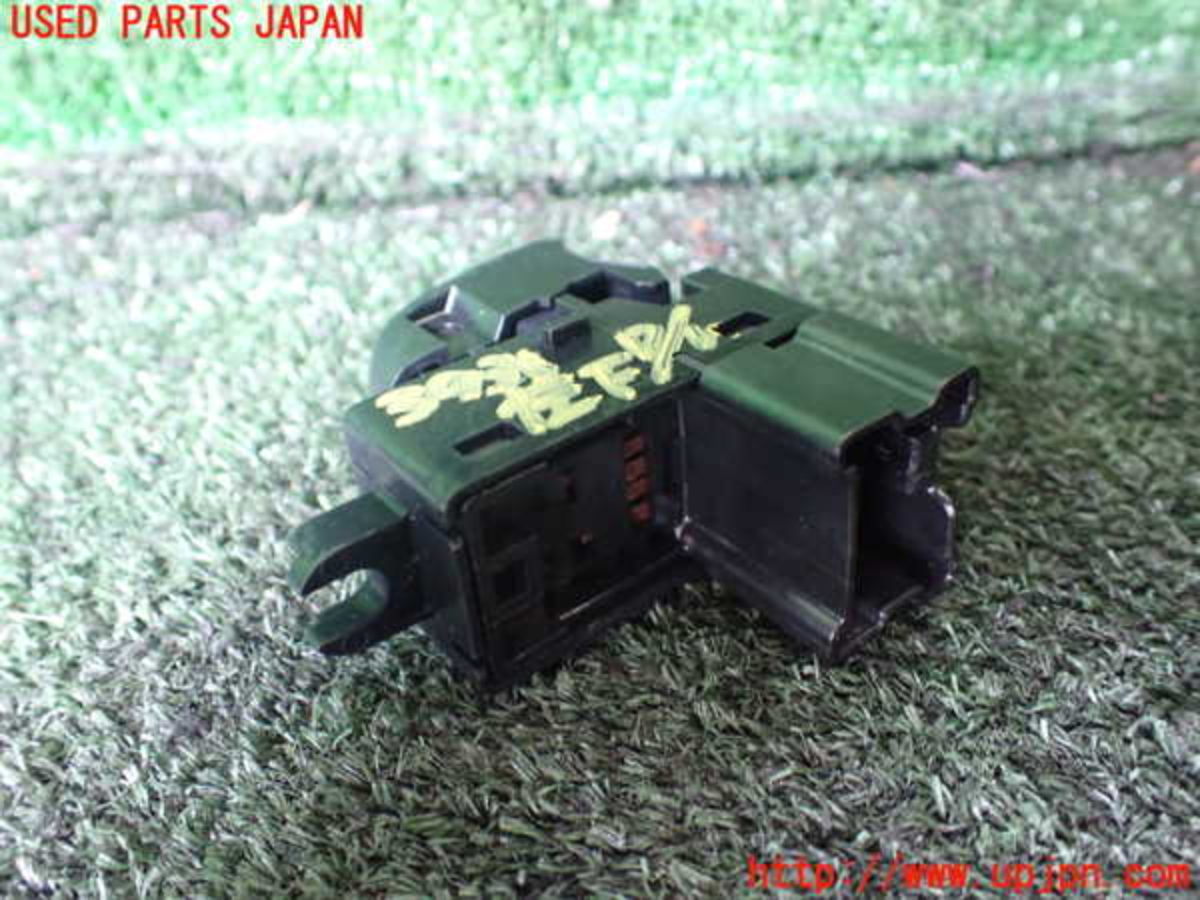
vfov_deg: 46.8
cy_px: 450
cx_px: 600
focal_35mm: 30
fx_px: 1040
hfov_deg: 60.0
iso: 1000
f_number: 2.3
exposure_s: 1/30
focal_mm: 5.4
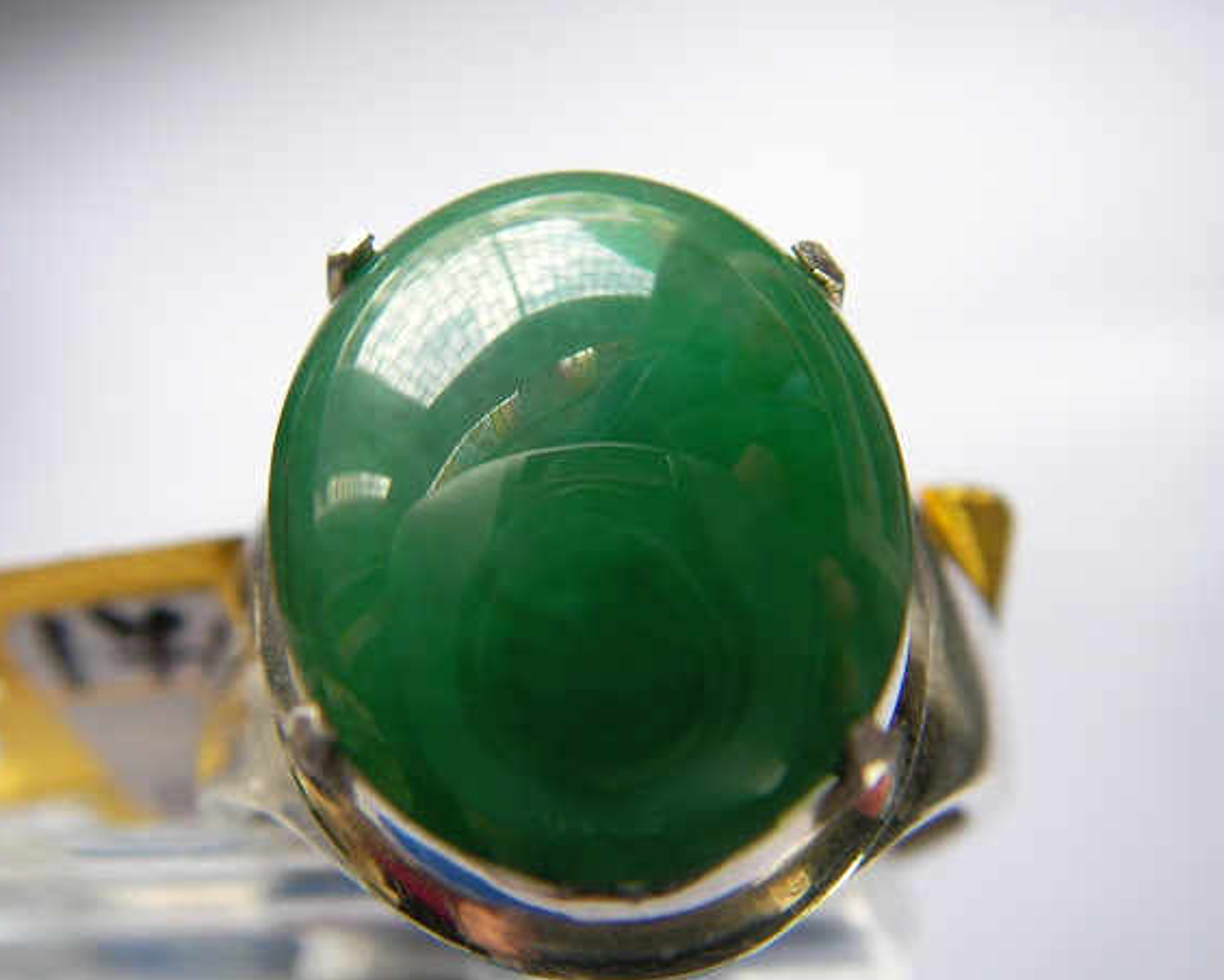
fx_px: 1449
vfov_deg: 37.3
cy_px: 491
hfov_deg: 45.8
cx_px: 568
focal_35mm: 40
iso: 62
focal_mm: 6.3
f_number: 3.3
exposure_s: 1/50
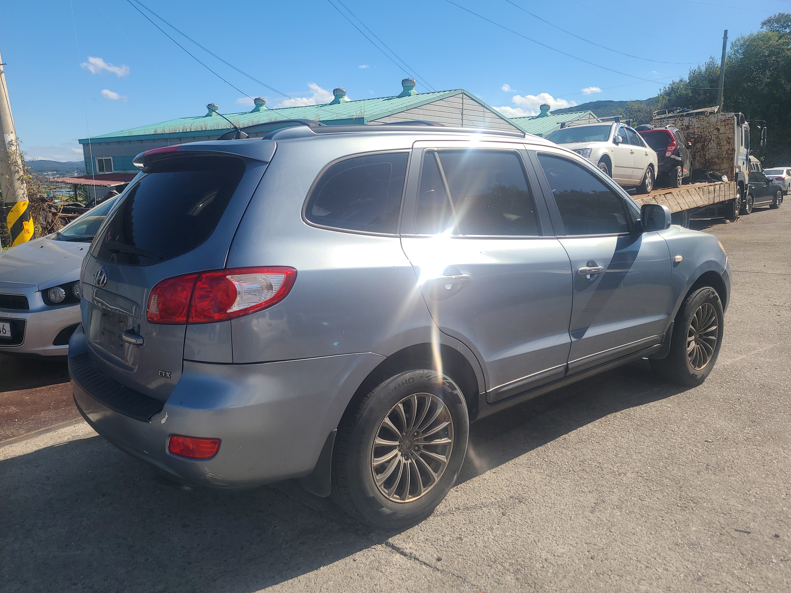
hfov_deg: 65.3
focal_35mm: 27
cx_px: 390
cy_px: 295
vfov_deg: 51.4
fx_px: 617
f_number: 1.8
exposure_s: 1/2308
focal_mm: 5.4
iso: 40
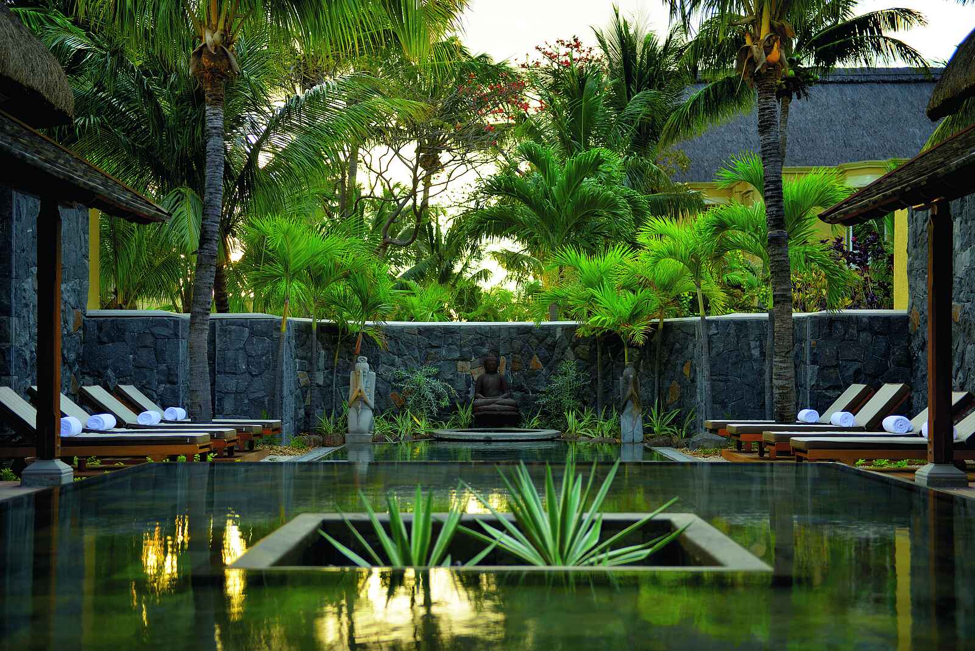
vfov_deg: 26.0
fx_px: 1409
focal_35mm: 52
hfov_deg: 38.2
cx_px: 488
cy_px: 326
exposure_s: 1/125
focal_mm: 52
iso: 100
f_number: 2.8
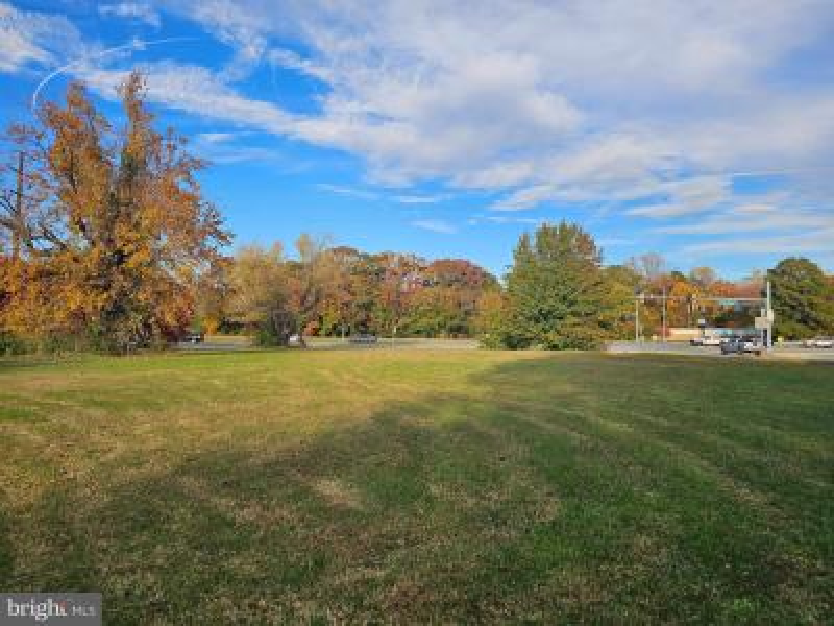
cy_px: 313
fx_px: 554
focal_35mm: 23
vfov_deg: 58.9
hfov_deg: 73.9
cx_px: 417
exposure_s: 1/394
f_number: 1.7
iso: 10
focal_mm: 6.3
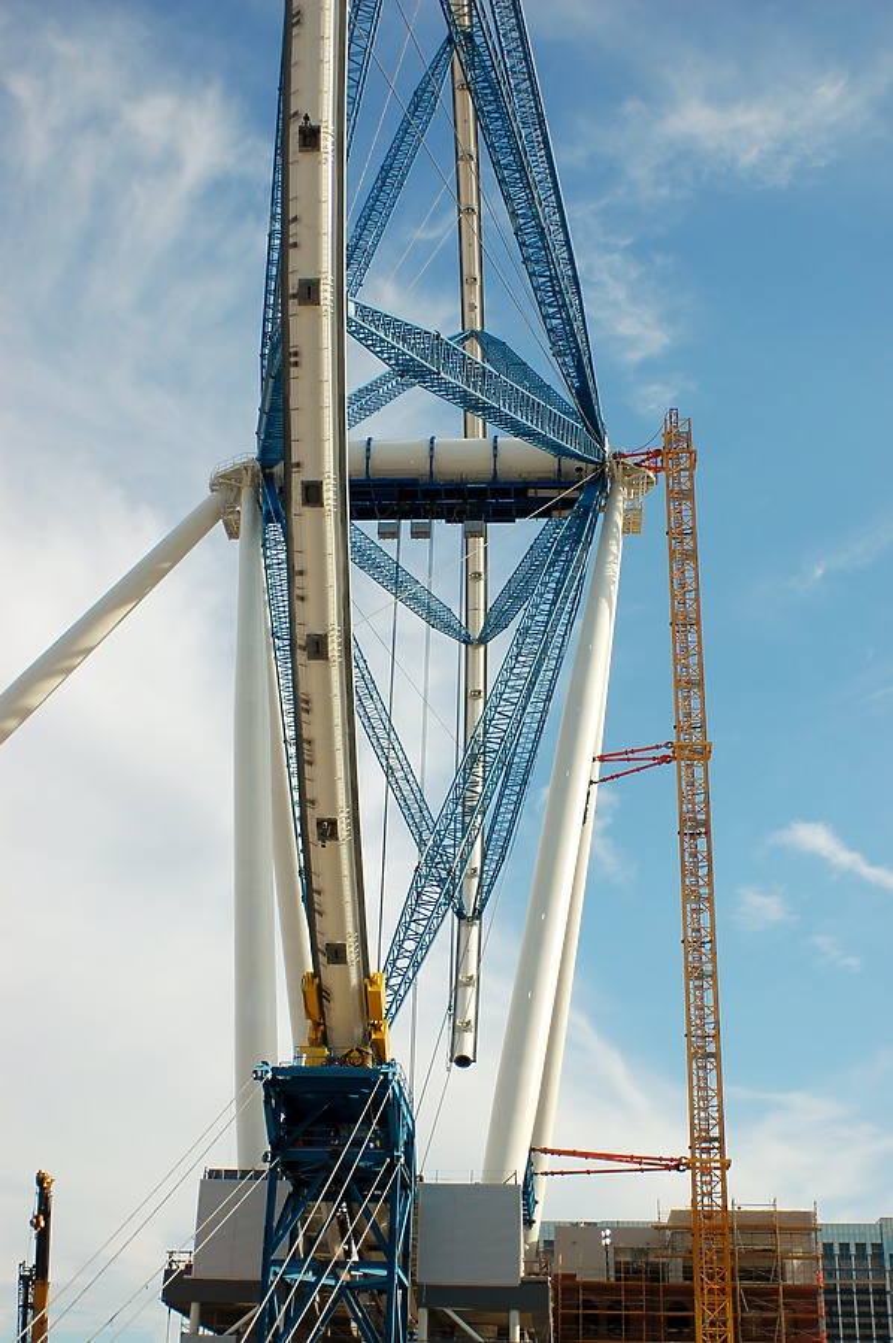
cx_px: 446
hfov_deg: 31.8
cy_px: 672
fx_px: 1566
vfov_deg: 46.4
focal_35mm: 42
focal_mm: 28
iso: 200
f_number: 2.8
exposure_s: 1/4000
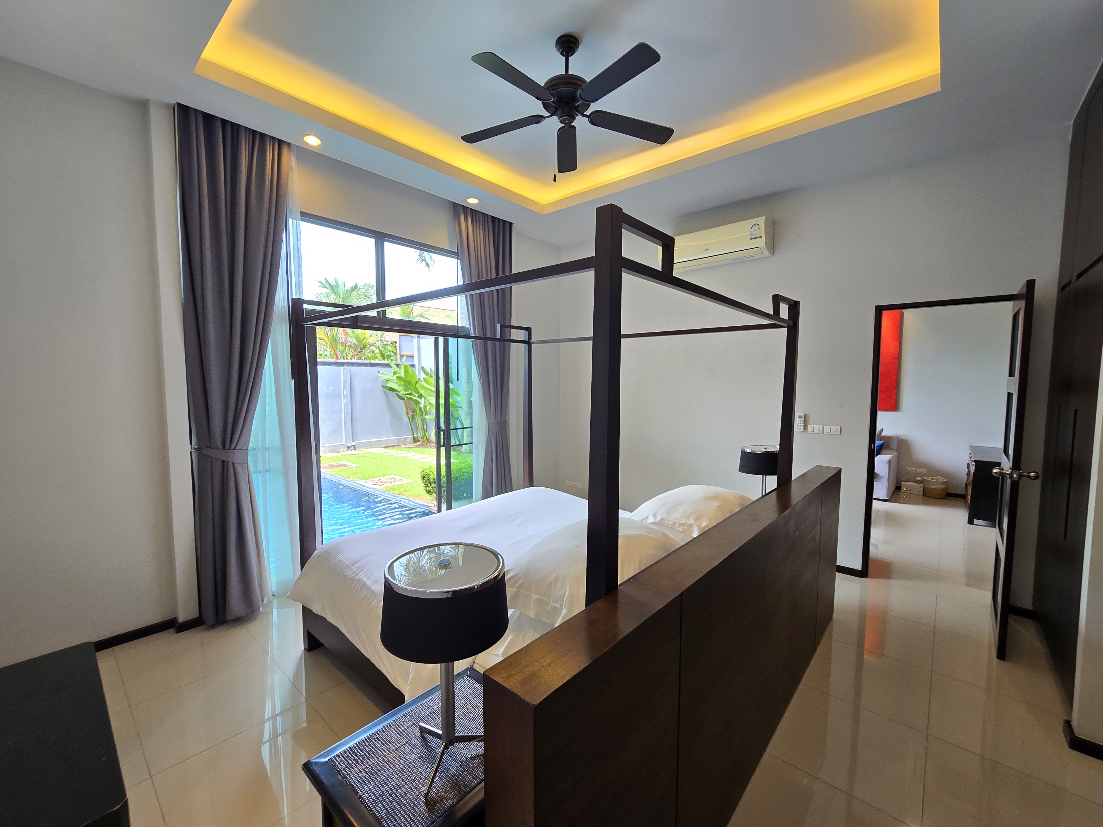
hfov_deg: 106.2
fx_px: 414
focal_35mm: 13
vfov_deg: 89.9
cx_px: 552
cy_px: 414
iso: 64
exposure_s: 1/50
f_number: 2.2
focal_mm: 2.2
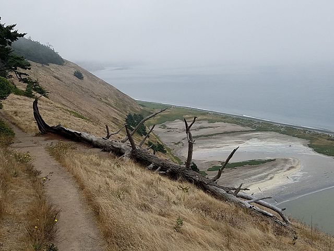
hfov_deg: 67.3
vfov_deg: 53.1
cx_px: 167
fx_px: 251
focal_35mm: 26
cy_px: 126
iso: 50
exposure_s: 1/3304
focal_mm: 4.2
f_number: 1.7
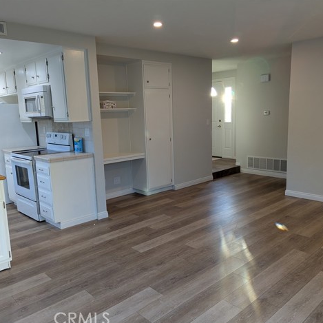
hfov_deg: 55.6
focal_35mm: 29
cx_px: 161
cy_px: 163
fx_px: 306
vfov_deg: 55.6
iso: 47
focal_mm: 6.81
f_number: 1.85
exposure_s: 1/40
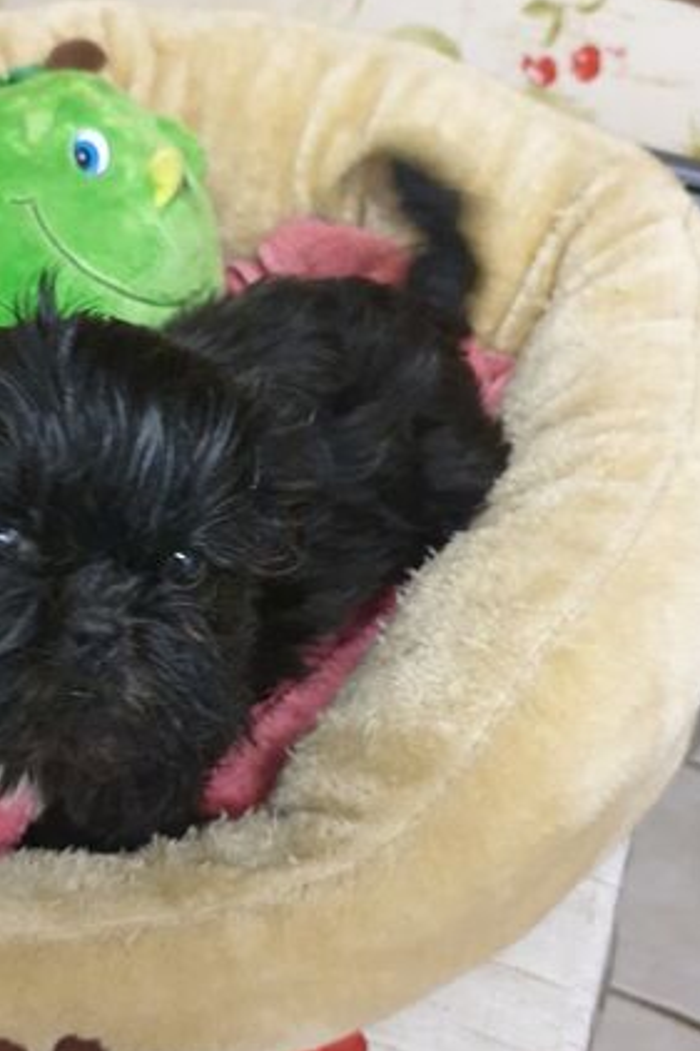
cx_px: 157
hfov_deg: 31.9
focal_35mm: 41
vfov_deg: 47.4
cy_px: 506
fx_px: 1197
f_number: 1.5
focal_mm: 4.3
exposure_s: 1/50
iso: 500
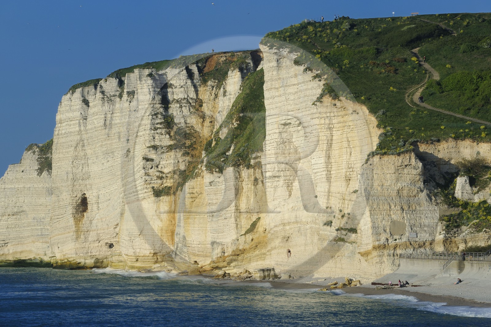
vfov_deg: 7.4
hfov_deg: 11.1
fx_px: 2523
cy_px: 164
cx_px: 246
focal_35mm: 185
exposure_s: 1/250
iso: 200
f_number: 13
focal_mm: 185
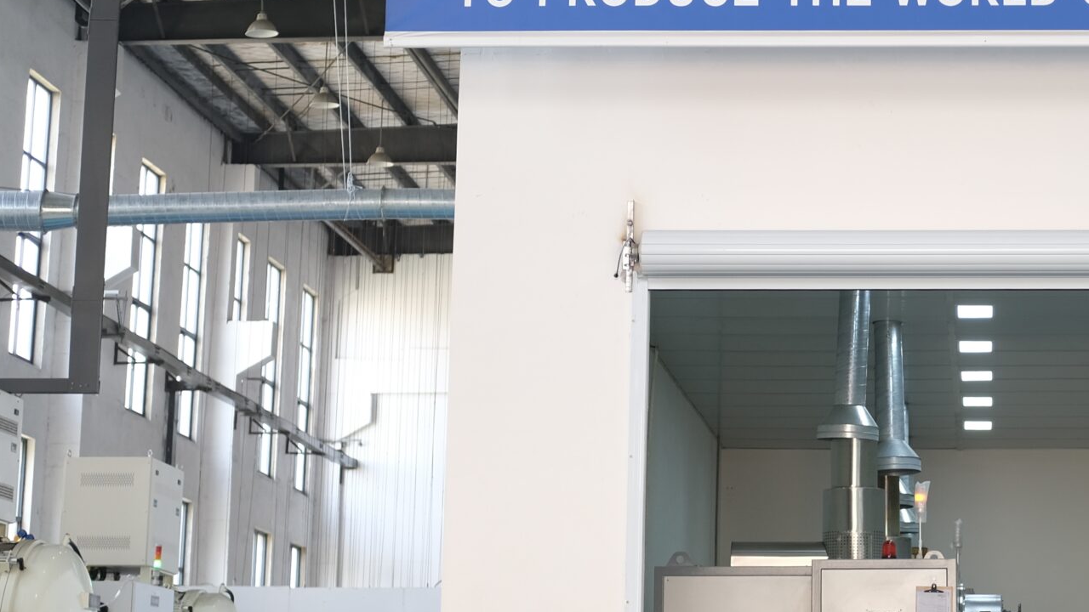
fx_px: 3205
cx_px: 948
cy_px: 346
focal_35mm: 111
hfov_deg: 19.0
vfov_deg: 10.9
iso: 160
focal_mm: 35
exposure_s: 1/58
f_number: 2
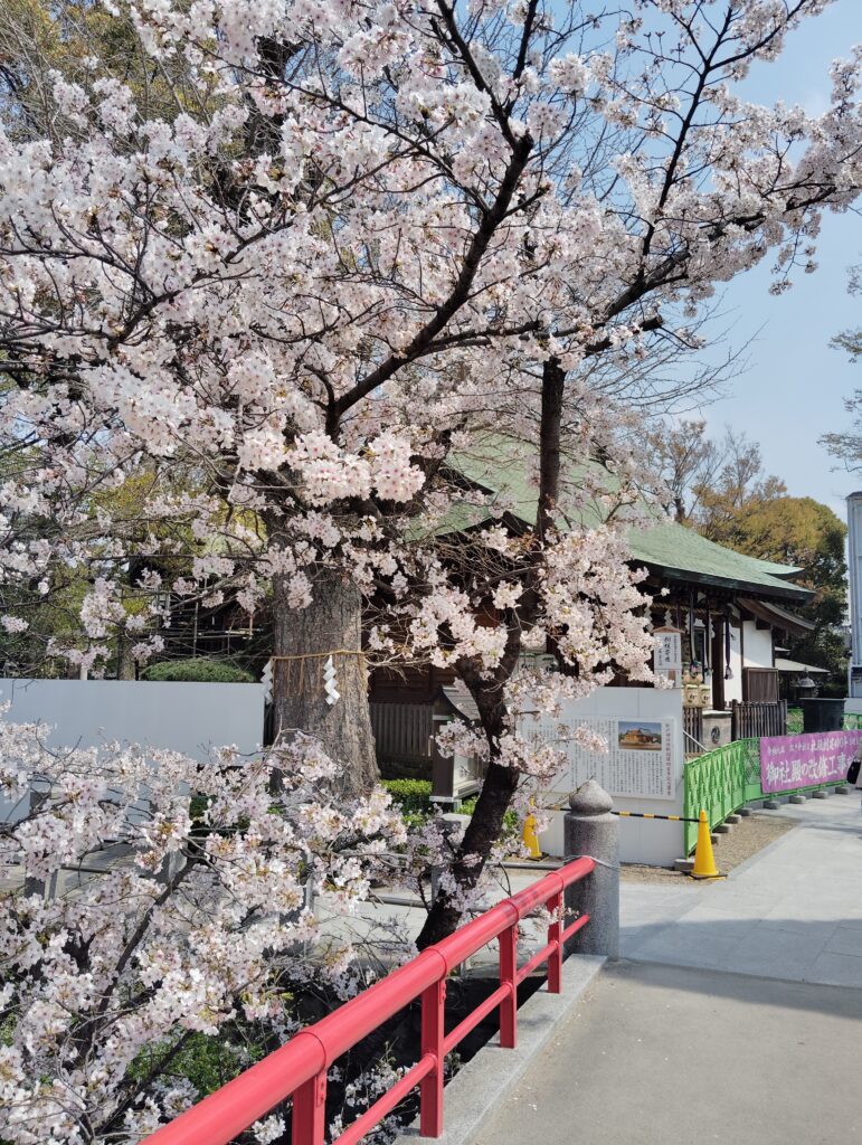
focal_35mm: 28
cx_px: 431
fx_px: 927
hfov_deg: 49.9
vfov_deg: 63.4
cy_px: 572
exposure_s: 1/926
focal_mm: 4.22
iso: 50
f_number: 1.8
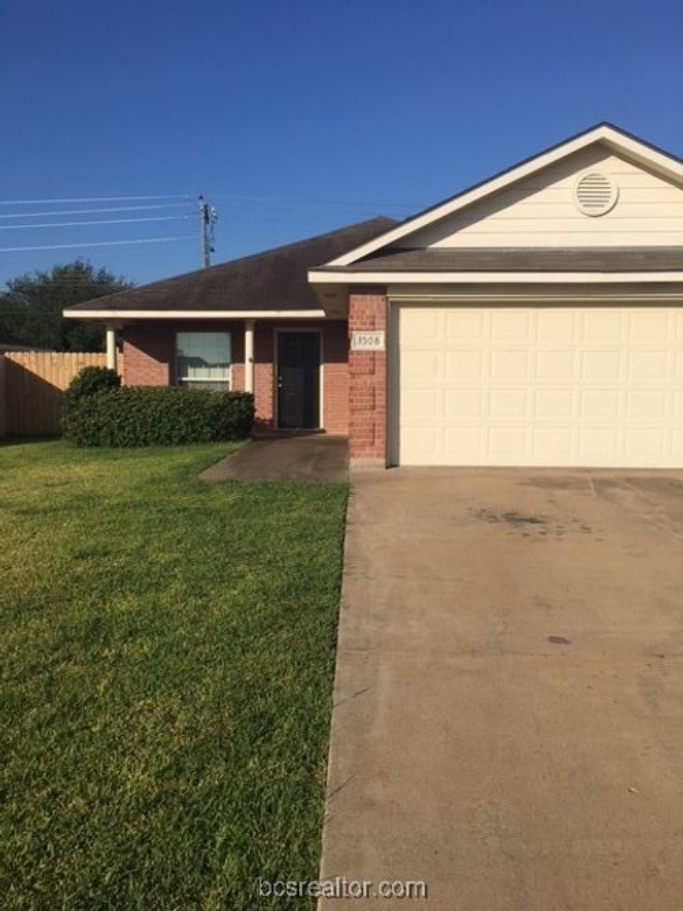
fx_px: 763
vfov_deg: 61.7
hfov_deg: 48.2
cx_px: 342
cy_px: 456
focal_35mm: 29
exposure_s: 1/2653
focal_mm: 4.15
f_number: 2.2
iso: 25
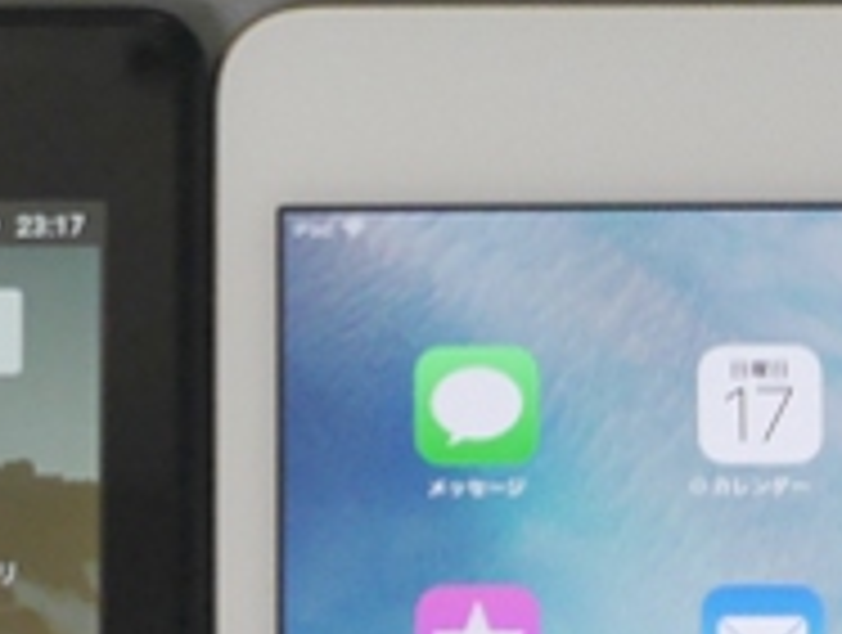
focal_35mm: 239
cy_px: 1075
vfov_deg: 6.1
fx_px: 5825
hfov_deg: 8.3
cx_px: 216
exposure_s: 1/60
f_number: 5.2
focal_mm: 28
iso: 1000
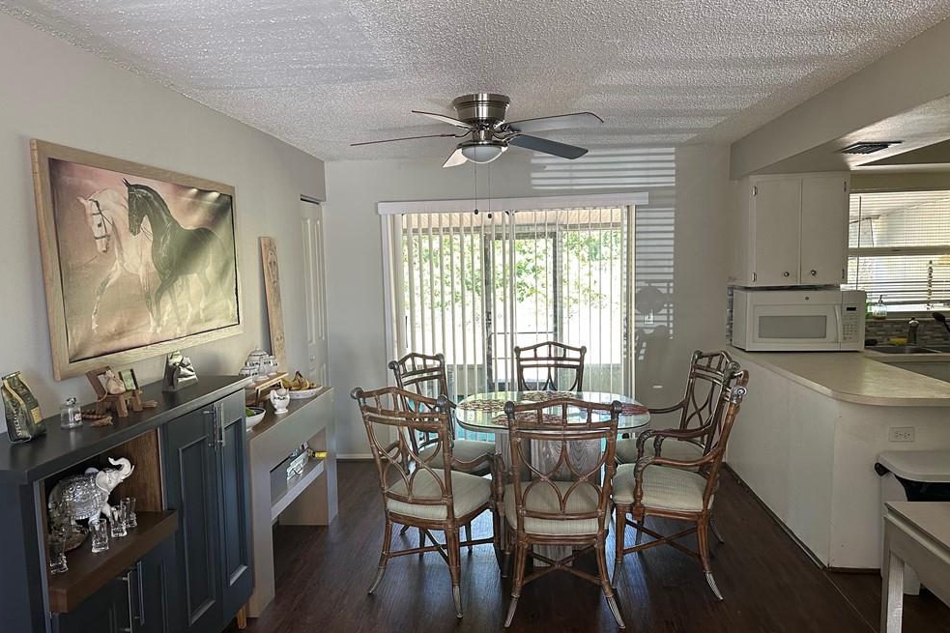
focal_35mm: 26
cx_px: 471
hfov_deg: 69.4
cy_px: 332
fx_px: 686
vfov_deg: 49.5
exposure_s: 1/121
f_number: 1.78
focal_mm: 6.86
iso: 200
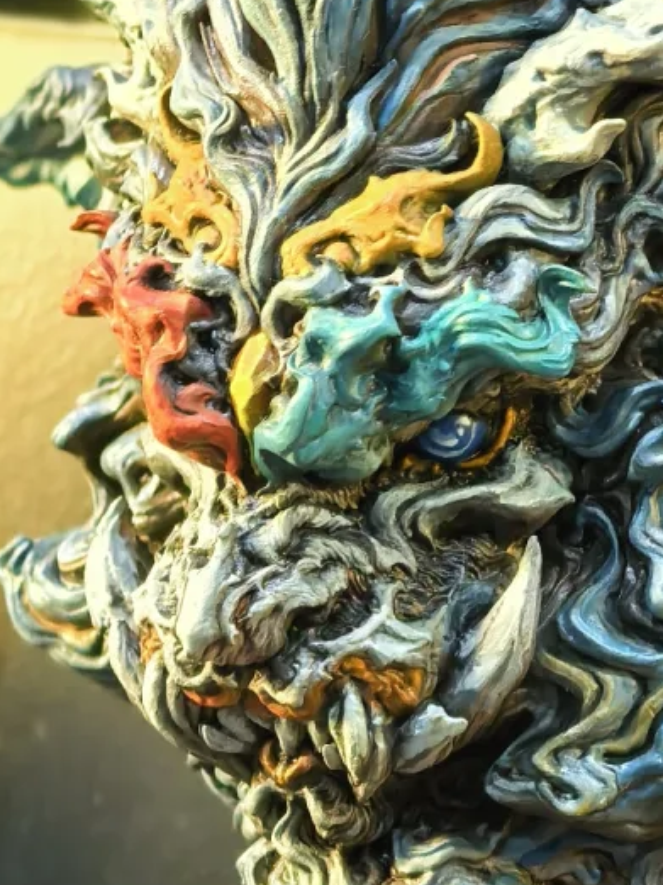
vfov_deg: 7.5
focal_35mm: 265
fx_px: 6773
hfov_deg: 5.6
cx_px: 427
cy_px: 178
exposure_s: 1/40
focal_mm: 15
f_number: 2.1
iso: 500
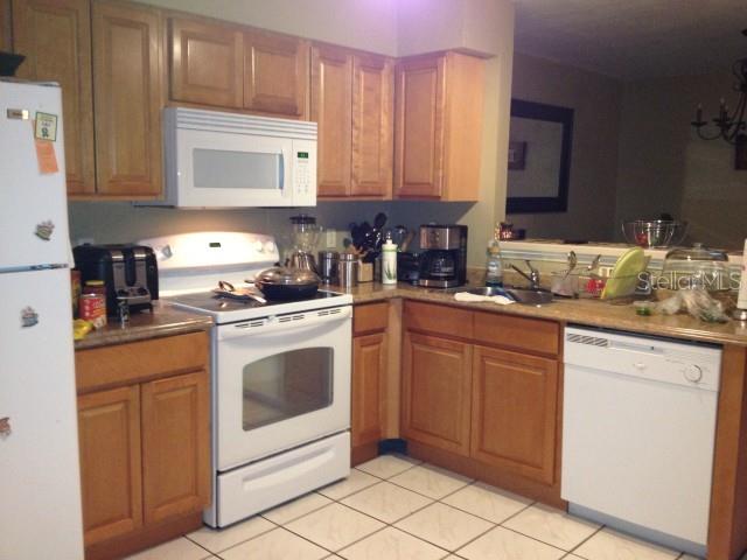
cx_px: 374
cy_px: 280
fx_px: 755
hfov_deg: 52.6
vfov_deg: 40.7
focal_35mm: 35
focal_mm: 4.28
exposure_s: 1/16
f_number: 2.4
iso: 250
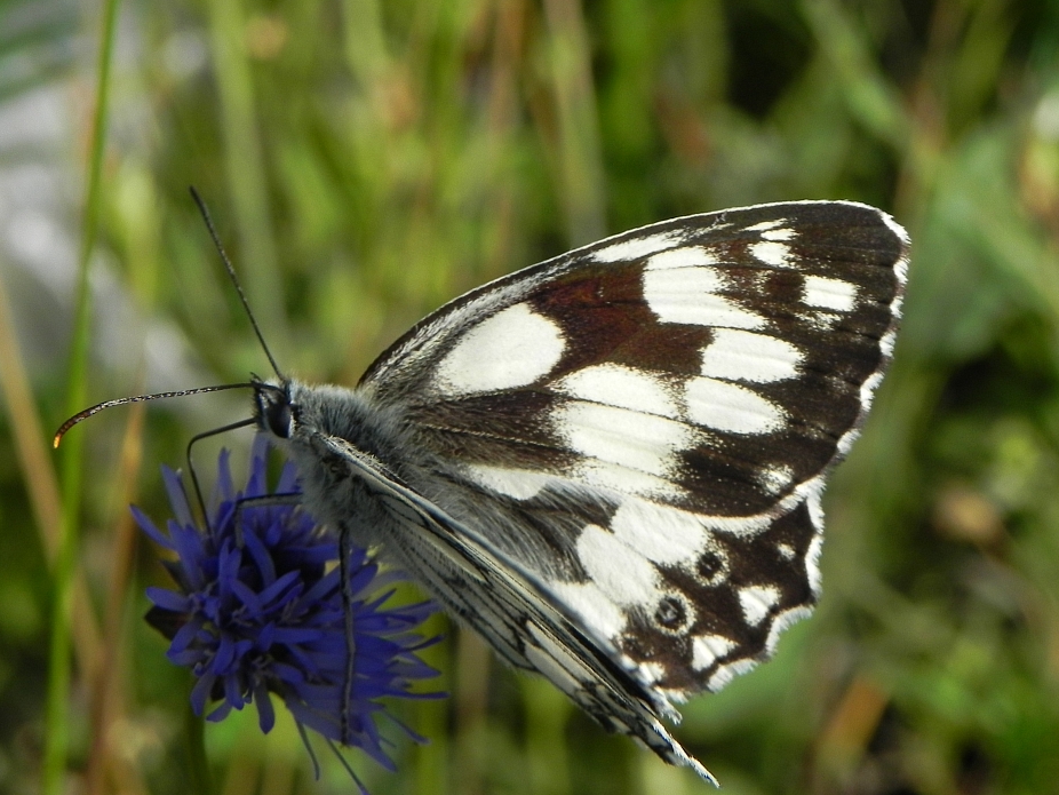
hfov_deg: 18.7
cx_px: 556
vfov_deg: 14.1
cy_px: 411
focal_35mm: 105
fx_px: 3213
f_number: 6.3
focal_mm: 16.9
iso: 160
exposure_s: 1/564
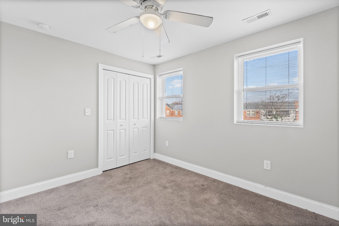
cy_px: 113
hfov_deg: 96.7
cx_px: 170
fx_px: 151
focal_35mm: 16
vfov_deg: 73.8
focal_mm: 16
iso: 1000
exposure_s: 1/25
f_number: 7.1
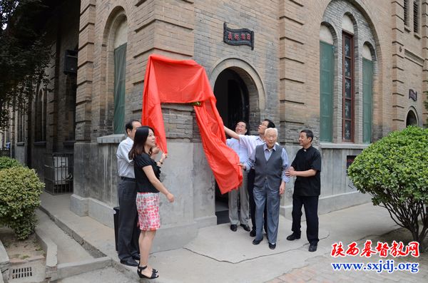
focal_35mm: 27
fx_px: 320
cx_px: 214
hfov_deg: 67.5
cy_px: 142
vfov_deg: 47.7
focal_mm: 18
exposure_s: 1/200
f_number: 8
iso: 400
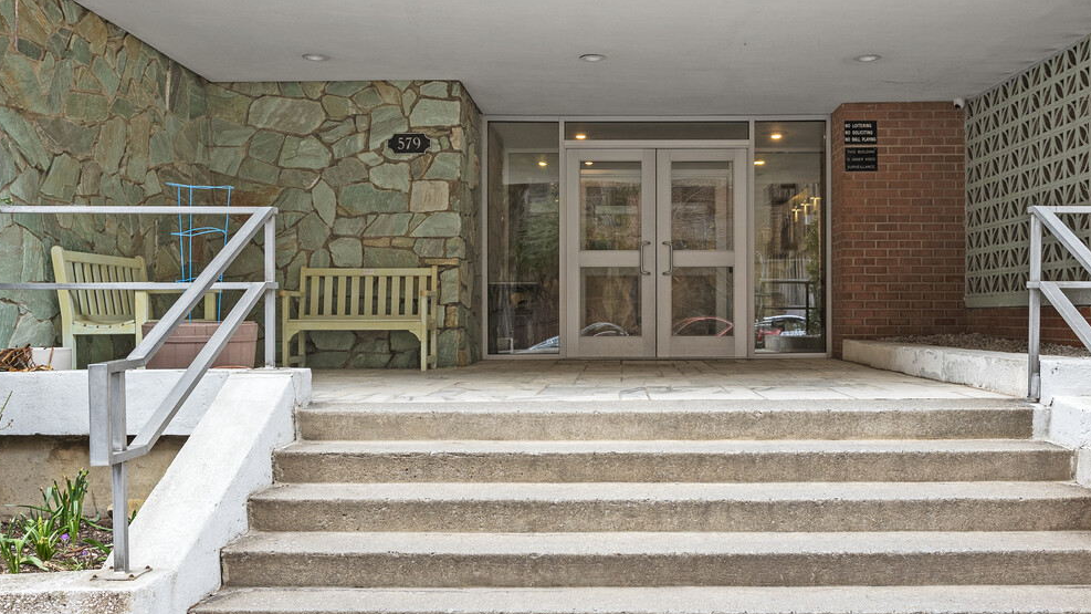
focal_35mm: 35
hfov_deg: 56.5
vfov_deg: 33.1
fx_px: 1012
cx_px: 600
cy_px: 162
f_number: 11
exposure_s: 1/3
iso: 200
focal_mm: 22
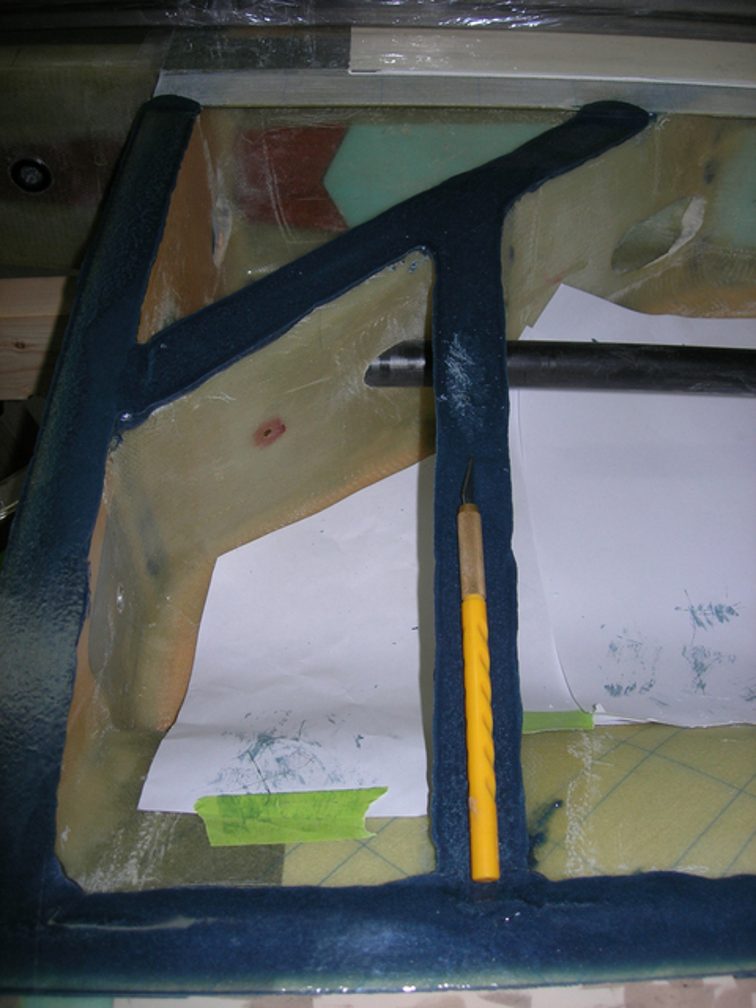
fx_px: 1107
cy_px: 504
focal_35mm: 38
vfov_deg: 49.0
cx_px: 378
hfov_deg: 37.7
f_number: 2.8
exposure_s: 1/60.1
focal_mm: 7.8
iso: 64
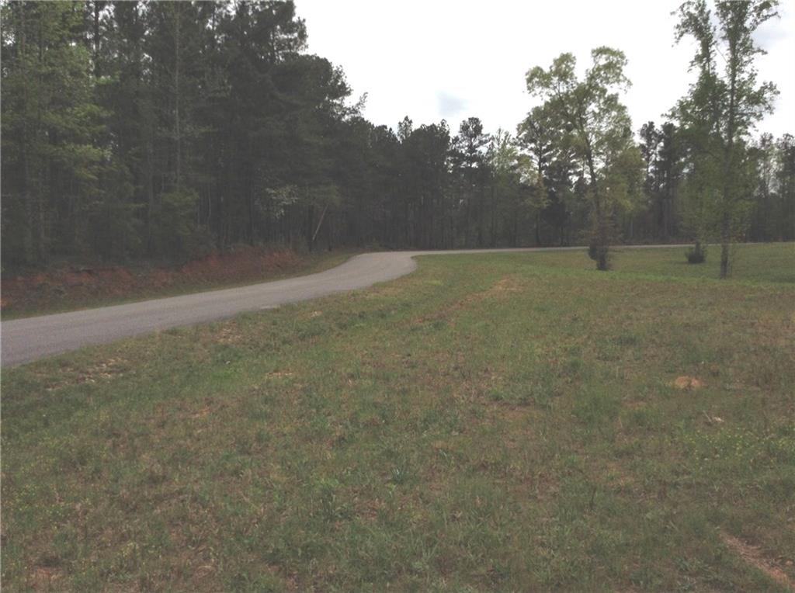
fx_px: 756
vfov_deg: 42.8
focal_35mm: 33
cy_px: 296
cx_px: 398
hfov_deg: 55.4
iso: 32
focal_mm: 3.3
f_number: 2.4
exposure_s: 1/2762
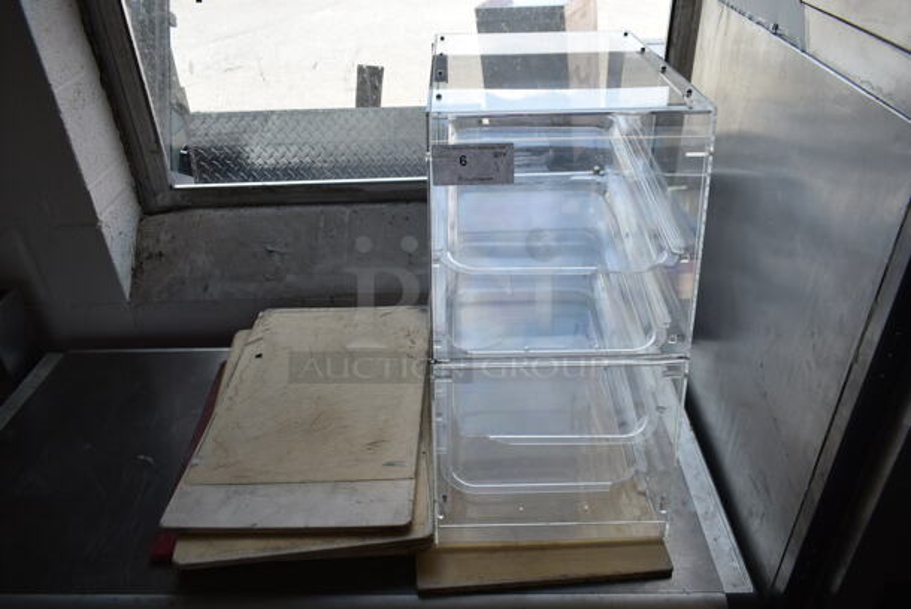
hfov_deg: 67.3
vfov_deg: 48.0
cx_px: 456
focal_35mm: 27
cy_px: 304
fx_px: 684
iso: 100
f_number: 5.6
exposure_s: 1/125
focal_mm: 18
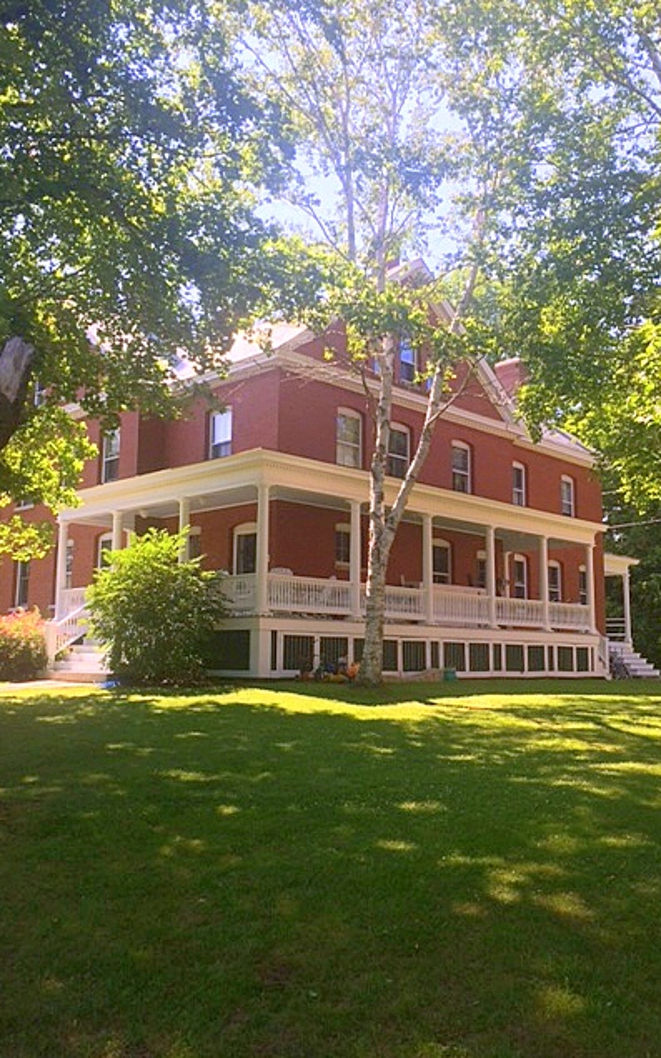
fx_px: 893
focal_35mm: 31
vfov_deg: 61.2
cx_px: 333
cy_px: 527
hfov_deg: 40.6
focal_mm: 4.15
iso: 32
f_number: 2.2
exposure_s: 1/494
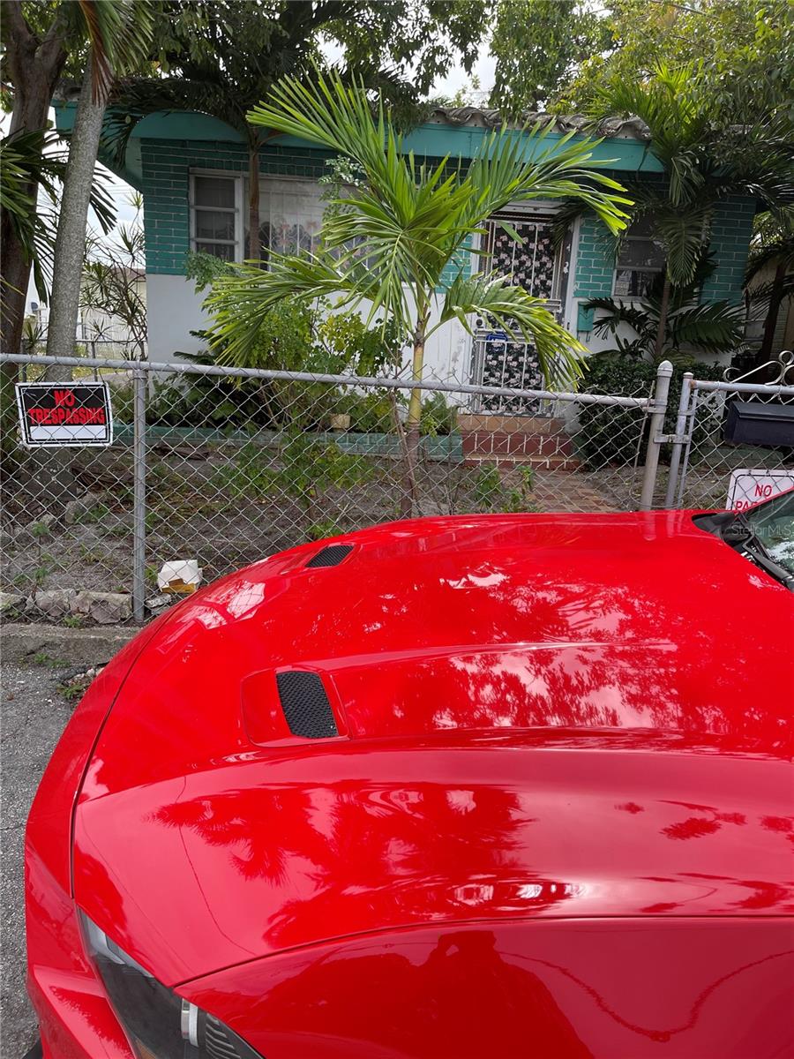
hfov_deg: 54.9
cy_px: 530
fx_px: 765
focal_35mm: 25
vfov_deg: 69.4
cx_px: 397
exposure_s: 1/1140
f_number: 1.6
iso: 32
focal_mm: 5.1
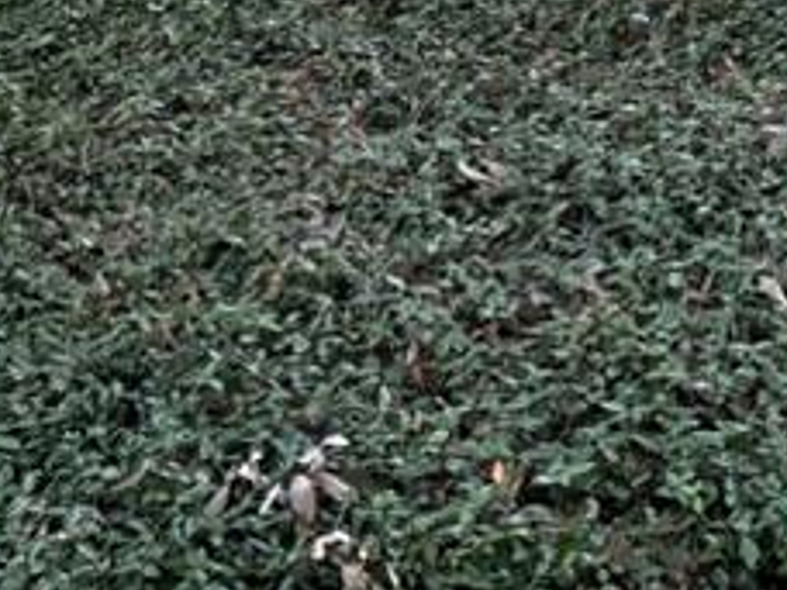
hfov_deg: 18.2
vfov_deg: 12.7
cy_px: -397
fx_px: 2455
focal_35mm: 108
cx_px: 394
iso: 640
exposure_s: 1/60
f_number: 1.78
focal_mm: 6.76
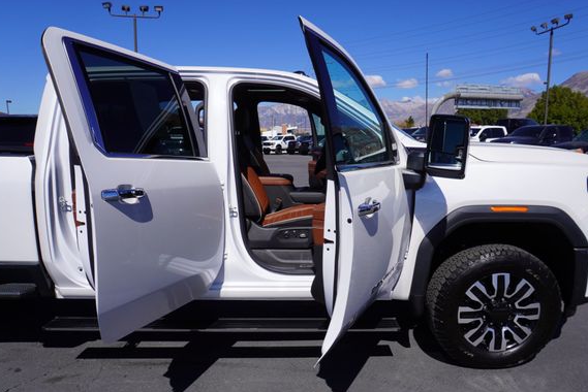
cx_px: 316
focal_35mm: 27
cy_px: 219
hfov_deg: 67.3
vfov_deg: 47.9
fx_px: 441
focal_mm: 16
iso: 100
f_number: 8
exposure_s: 1/400
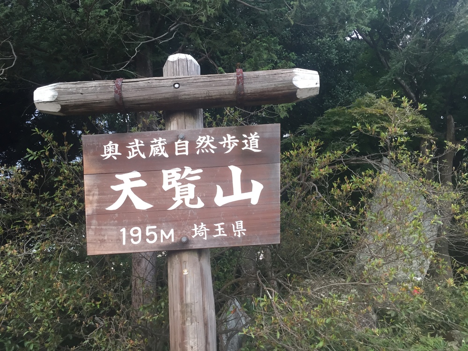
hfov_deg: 61.7
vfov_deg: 48.2
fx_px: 392
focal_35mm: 29
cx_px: 234
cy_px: 176
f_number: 2.2
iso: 32
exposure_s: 1/30
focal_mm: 4.15
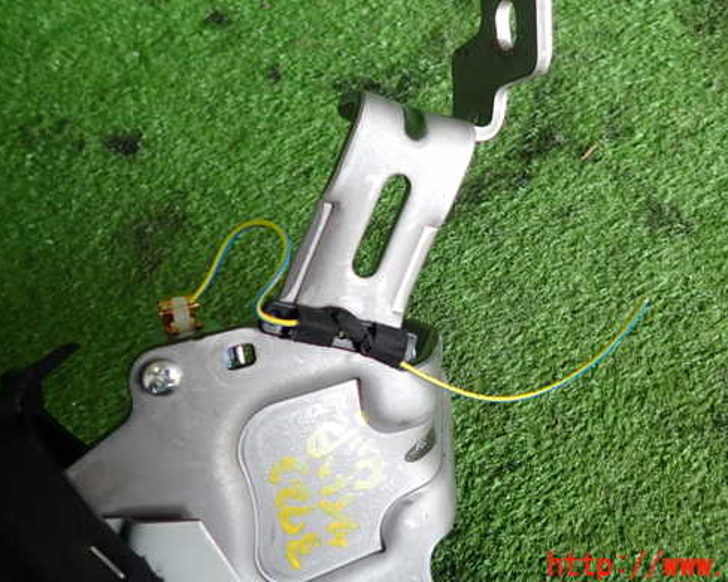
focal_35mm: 30
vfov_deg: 48.3
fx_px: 646
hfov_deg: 58.3
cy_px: 249
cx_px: 437
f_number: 2
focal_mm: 4.5
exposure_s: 1/125
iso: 125
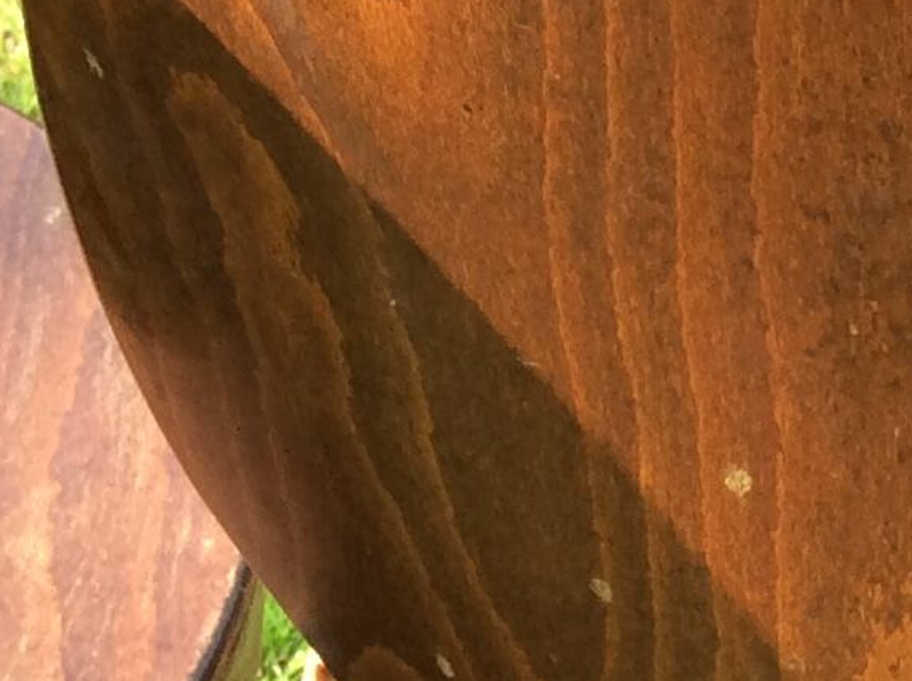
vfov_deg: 10.2
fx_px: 3814
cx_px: 1276
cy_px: 429
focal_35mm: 145
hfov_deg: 13.0
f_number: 2.4
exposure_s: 1/146
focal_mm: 3.3
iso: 32
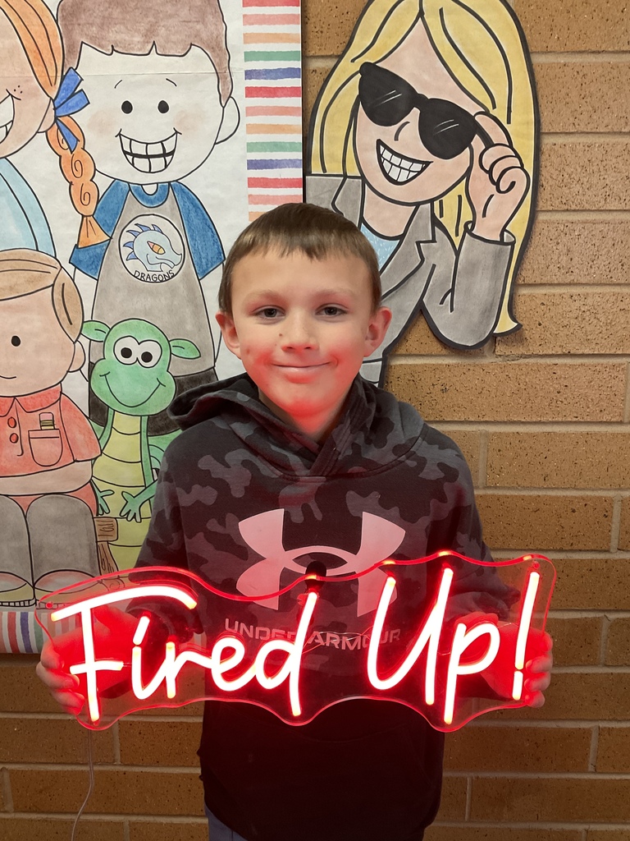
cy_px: 420
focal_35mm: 29
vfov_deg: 61.7
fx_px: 704
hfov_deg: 48.2
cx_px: 315
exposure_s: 1/60
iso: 125
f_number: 1.8
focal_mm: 3
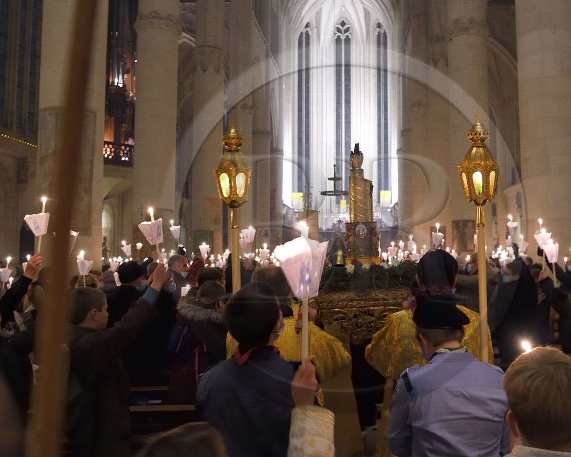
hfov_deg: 61.7
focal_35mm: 28
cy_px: 229
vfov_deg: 51.5
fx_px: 473
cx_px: 343
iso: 1600
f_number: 4.5
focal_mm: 24
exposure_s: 1/15
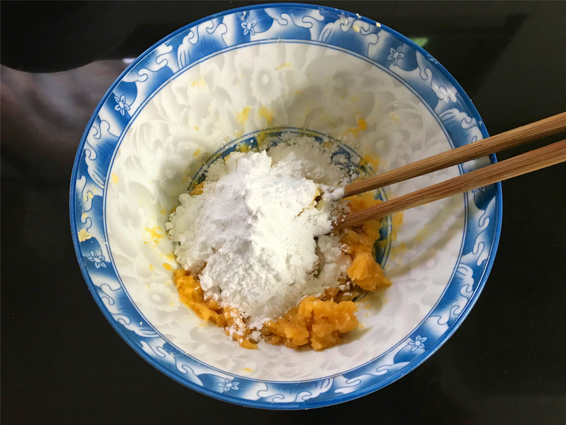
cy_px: 212
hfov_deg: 63.4
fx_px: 458
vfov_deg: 49.7
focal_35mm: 28
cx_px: 283
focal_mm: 3.99
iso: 64
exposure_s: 1/17
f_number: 1.8
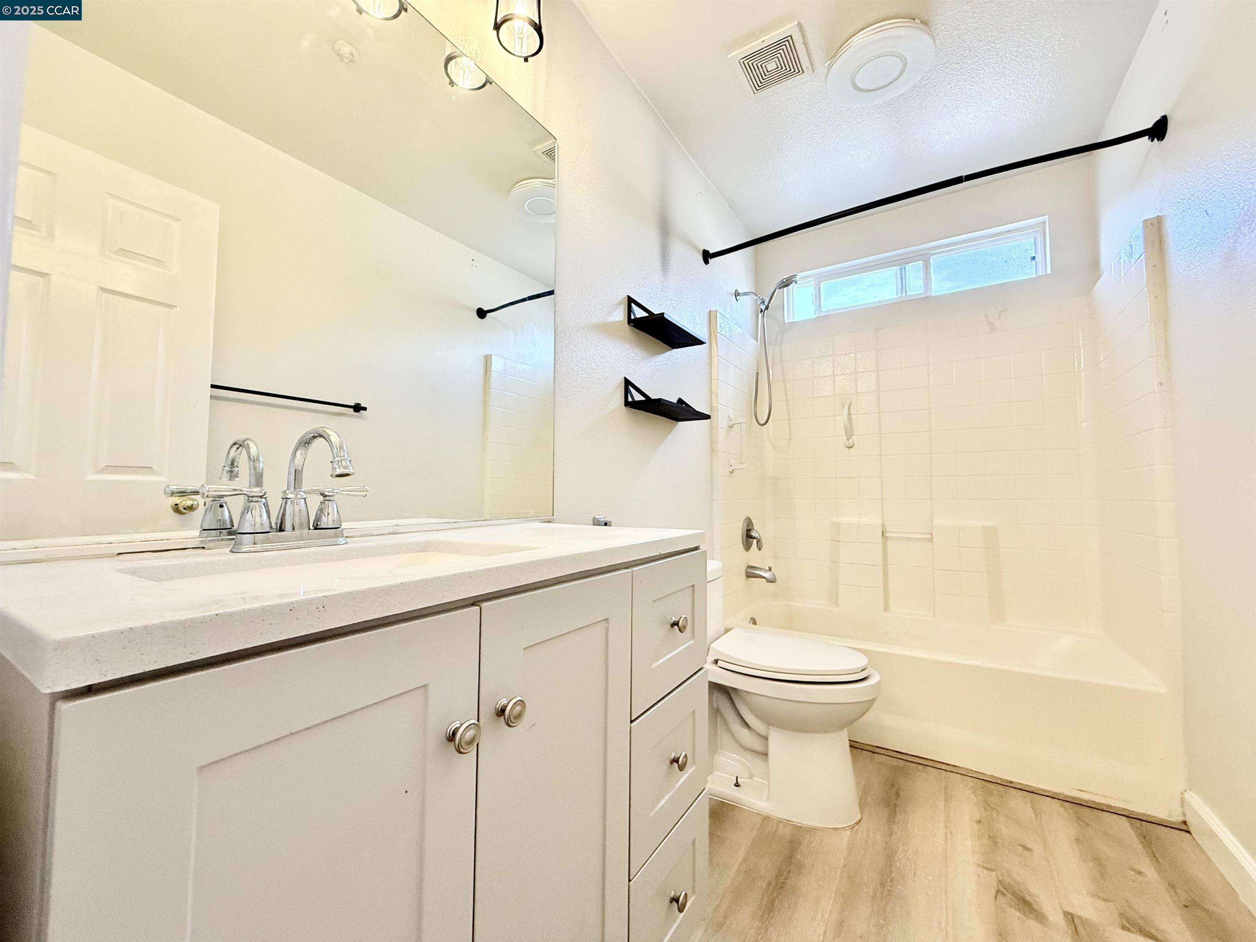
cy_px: 471
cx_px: 628
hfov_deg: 102.1
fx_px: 508
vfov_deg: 85.7
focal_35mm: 14
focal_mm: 2.22
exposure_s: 1/120
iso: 200
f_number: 2.2
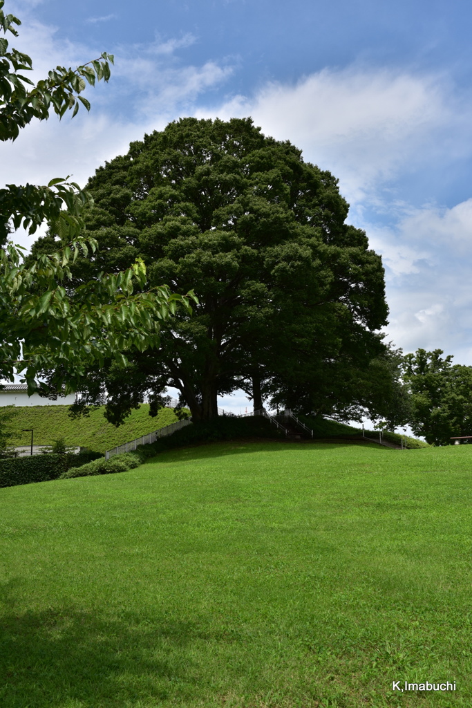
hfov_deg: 37.9
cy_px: 354
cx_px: 236
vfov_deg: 54.4
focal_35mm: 35
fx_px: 688
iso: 64
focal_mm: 35
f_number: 11
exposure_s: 1/200
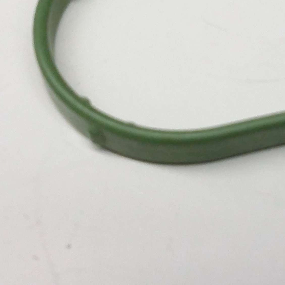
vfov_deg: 20.8
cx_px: 234
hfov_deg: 20.9
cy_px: 38
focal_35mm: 82
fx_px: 764
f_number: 2.4
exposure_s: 1/20
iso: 200
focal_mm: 3.4
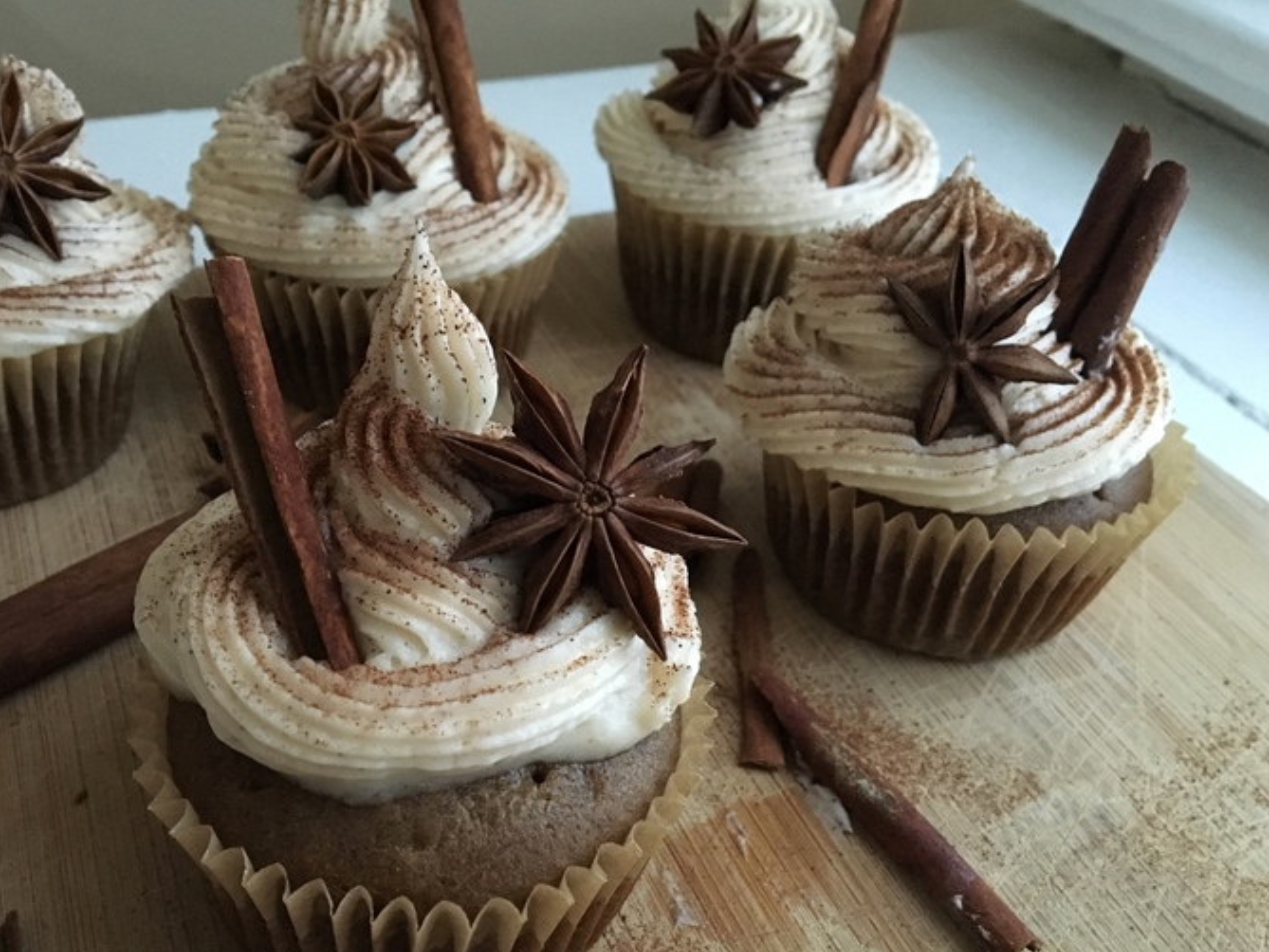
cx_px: 548
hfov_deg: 52.5
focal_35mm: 35
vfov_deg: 40.5
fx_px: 1283
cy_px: 567
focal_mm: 4.15
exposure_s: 1/15
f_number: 2.2
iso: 320
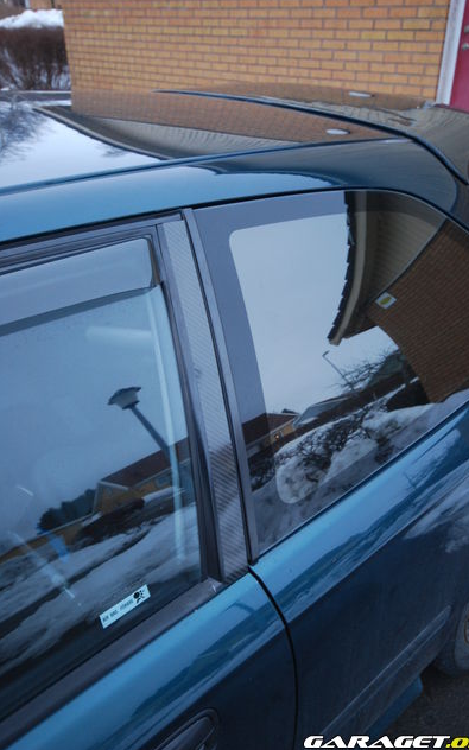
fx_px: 634
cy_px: 374
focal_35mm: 31
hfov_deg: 40.6
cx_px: 253
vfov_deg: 61.2
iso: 400
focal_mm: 20
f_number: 5.6
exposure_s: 1/6
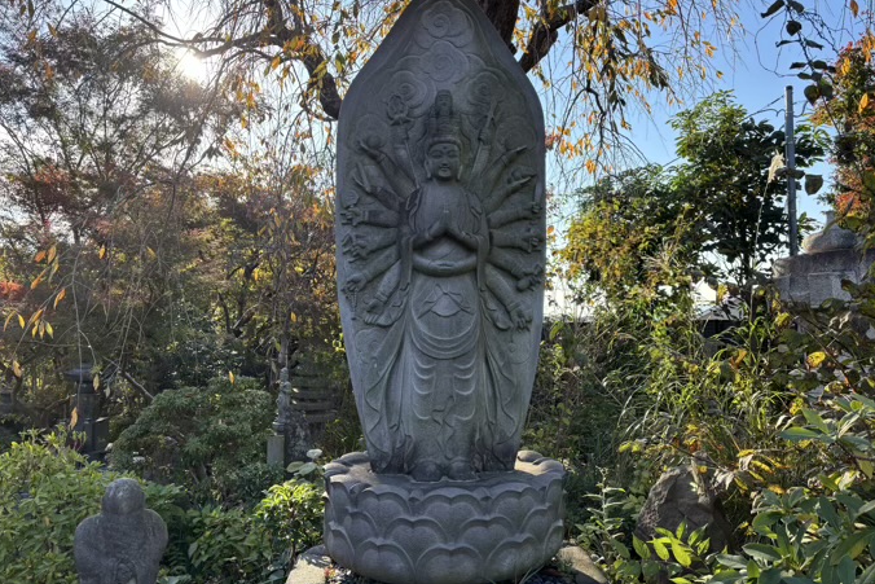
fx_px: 681
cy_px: 278
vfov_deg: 46.4
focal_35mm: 28
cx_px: 447
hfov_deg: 65.5
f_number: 1.6
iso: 50
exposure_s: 1/763
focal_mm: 5.96
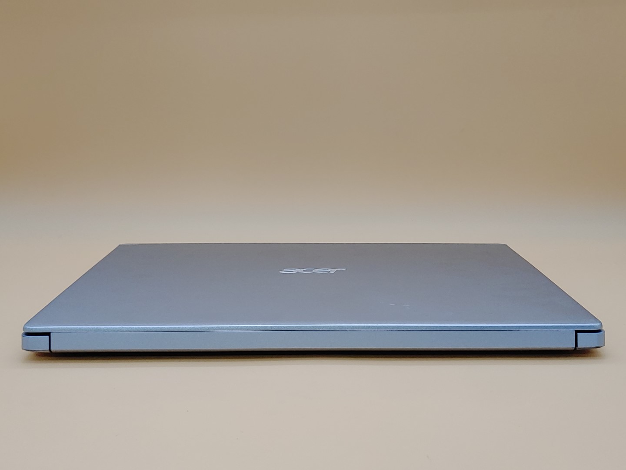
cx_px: 313
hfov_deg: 47.9
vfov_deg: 36.8
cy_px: 235
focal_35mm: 39
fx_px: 705
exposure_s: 1/136
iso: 50
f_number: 1.8
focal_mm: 4.36
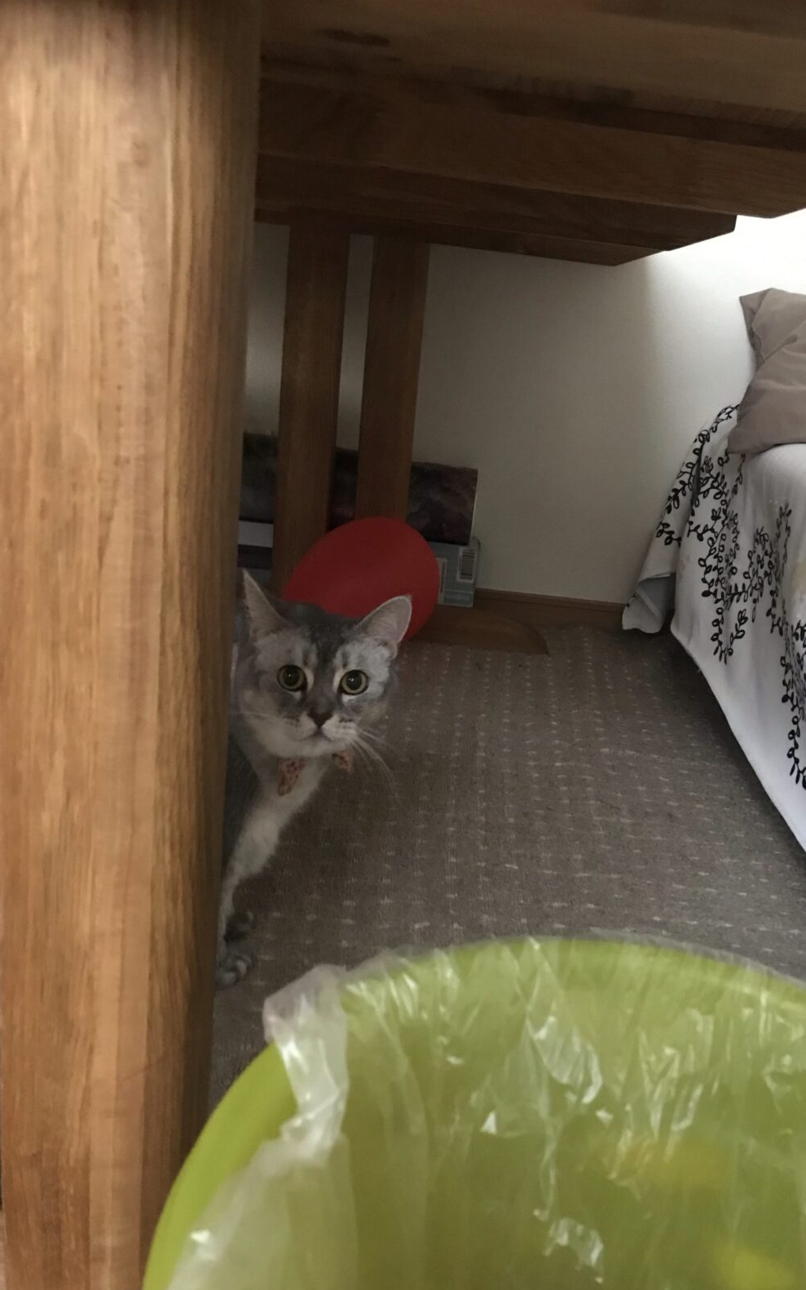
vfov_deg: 62.9
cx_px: 484
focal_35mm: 30
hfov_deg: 41.6
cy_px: 641
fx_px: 1055
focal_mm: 3.99
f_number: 1.8
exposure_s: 1/5
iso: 80
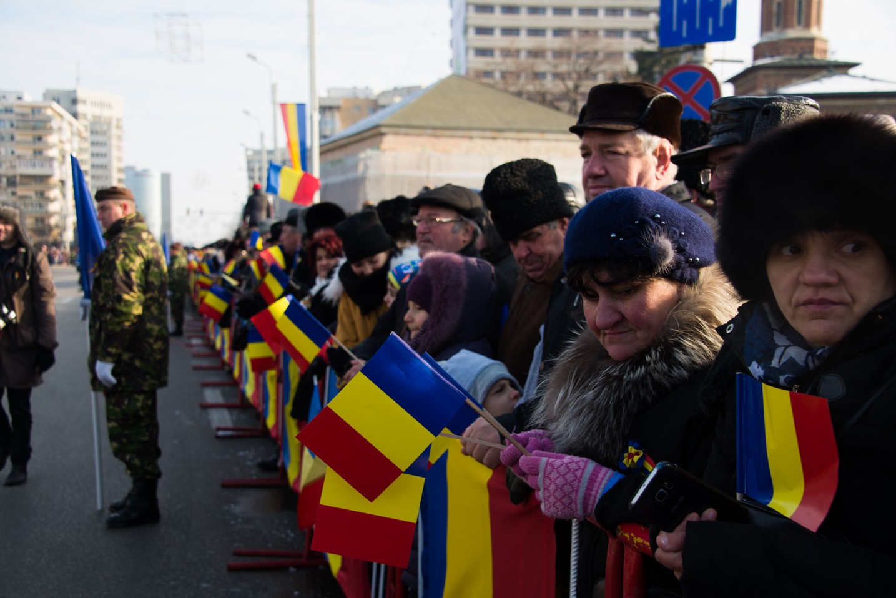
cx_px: 448
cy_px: 299
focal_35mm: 50
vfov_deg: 27.0
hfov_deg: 39.6
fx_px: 1245
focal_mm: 50
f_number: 6.3
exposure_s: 1/160
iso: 100
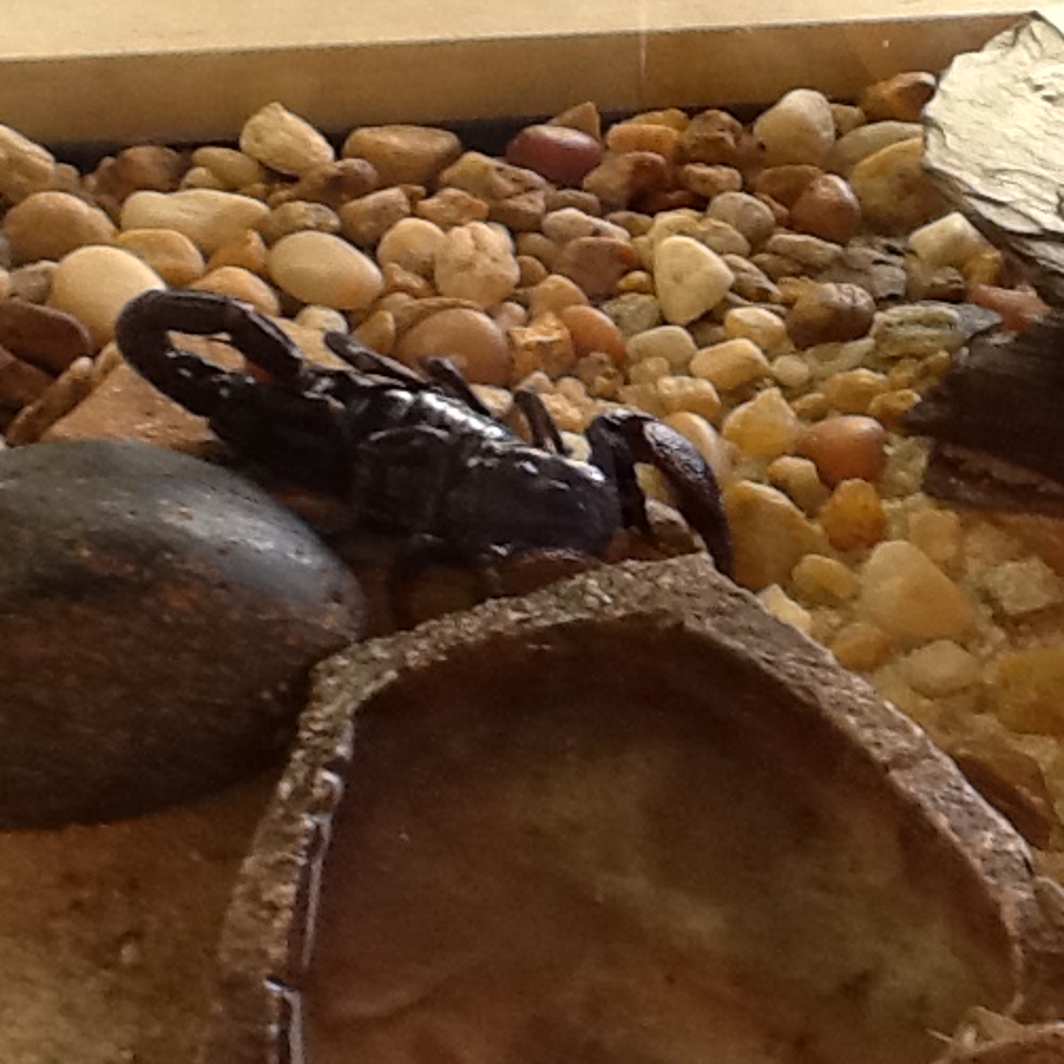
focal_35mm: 54
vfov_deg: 31.2
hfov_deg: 31.3
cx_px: 745
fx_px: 1878
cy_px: 309
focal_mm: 2.03
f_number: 2.4
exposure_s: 1/30
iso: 125
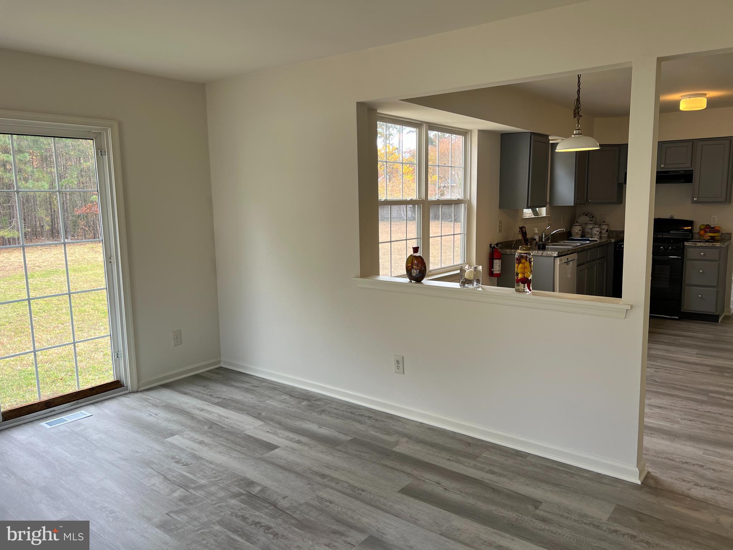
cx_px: 366
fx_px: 551
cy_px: 275
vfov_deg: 53.1
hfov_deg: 67.3
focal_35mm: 26
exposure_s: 1/121
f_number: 1.5
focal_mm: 5.7
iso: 40
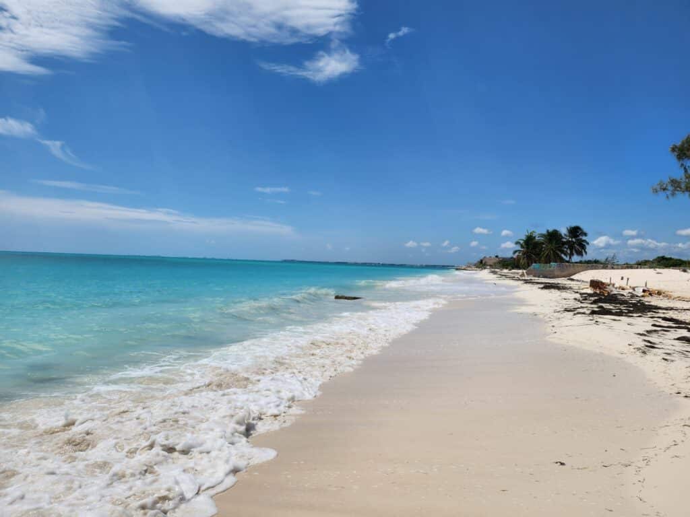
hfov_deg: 73.9
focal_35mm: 23
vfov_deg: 58.9
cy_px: 258
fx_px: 458
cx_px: 345
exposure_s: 1/2760
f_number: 1.8
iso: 12
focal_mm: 6.4
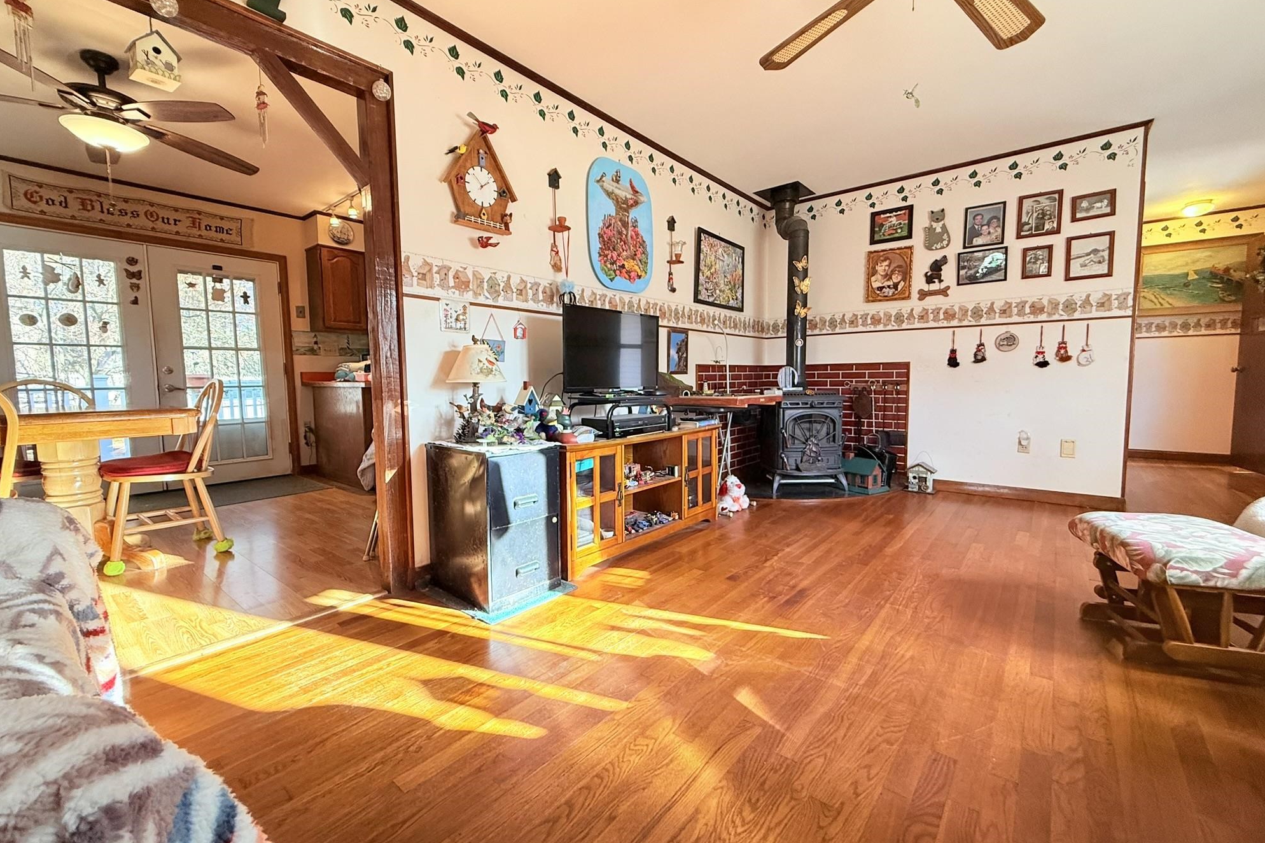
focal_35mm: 15
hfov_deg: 100.4
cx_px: 638
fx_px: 527
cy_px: 419
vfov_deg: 77.3
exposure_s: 1/120
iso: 250
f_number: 2.2
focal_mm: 2.22
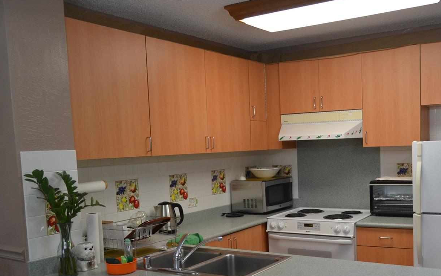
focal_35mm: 40
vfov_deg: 31.7
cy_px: 190
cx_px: 257
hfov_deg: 49.1
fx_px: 481
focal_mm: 20
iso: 450
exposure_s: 1/60
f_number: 3.8
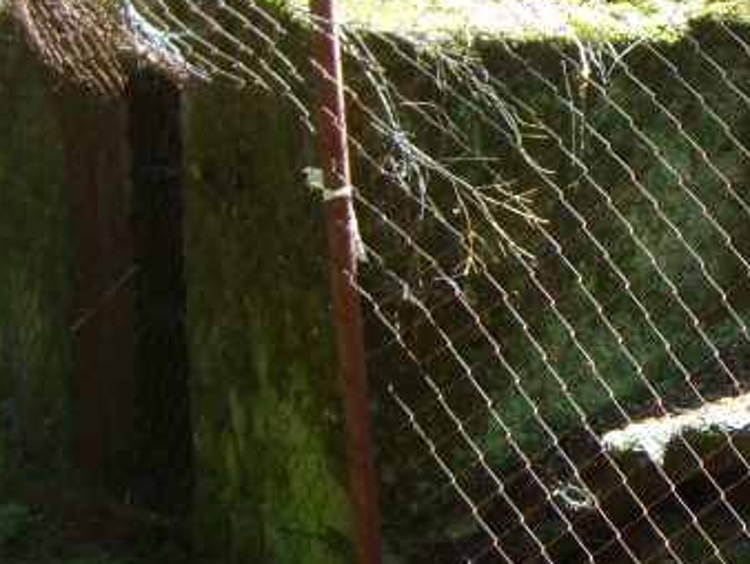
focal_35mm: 106
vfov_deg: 13.9
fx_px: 2298
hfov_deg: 17.6
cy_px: 149
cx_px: 914
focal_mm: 5.8
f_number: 2.8
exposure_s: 1/114
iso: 50
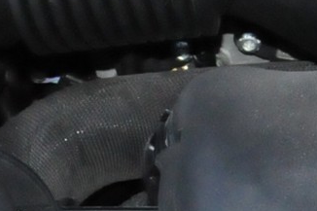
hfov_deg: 6.5
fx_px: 2631
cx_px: 775
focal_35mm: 299
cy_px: -354
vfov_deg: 4.5
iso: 2500
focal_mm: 26
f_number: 8
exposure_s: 1/60
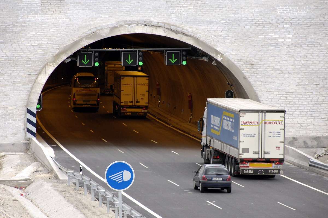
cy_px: 109
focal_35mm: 300
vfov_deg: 4.6
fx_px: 2730
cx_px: 164
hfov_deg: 6.9
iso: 400
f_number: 7.6
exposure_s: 1/200
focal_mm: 200
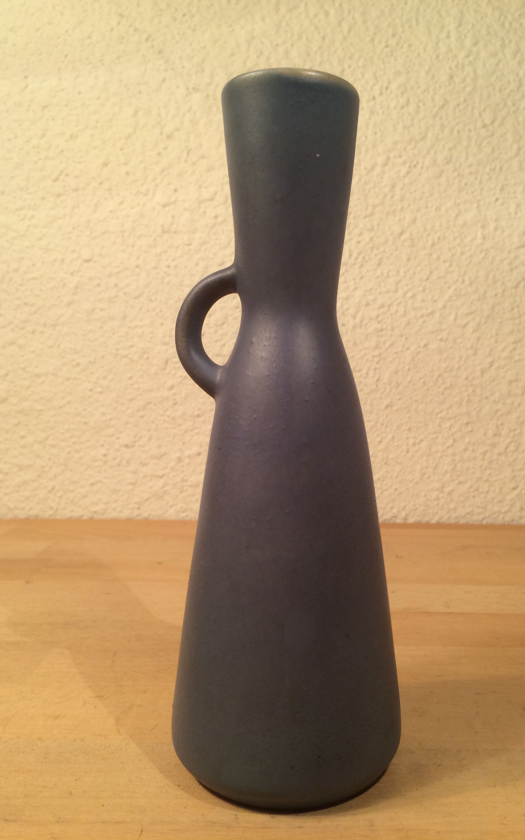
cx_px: 302
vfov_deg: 61.2
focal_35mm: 31
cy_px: 418
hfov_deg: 40.5
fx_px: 710
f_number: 2.2
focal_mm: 4.15
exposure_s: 1/33
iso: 50
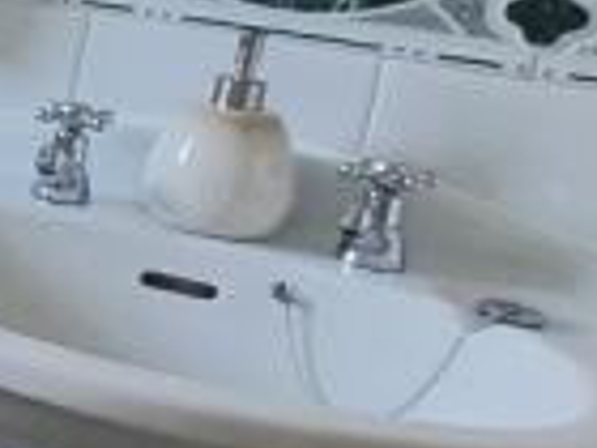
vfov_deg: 15.3
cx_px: -1130
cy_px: -4
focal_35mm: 95
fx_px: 1638
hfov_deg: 11.9
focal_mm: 2.2
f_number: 2.2
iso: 100
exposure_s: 1/60.2
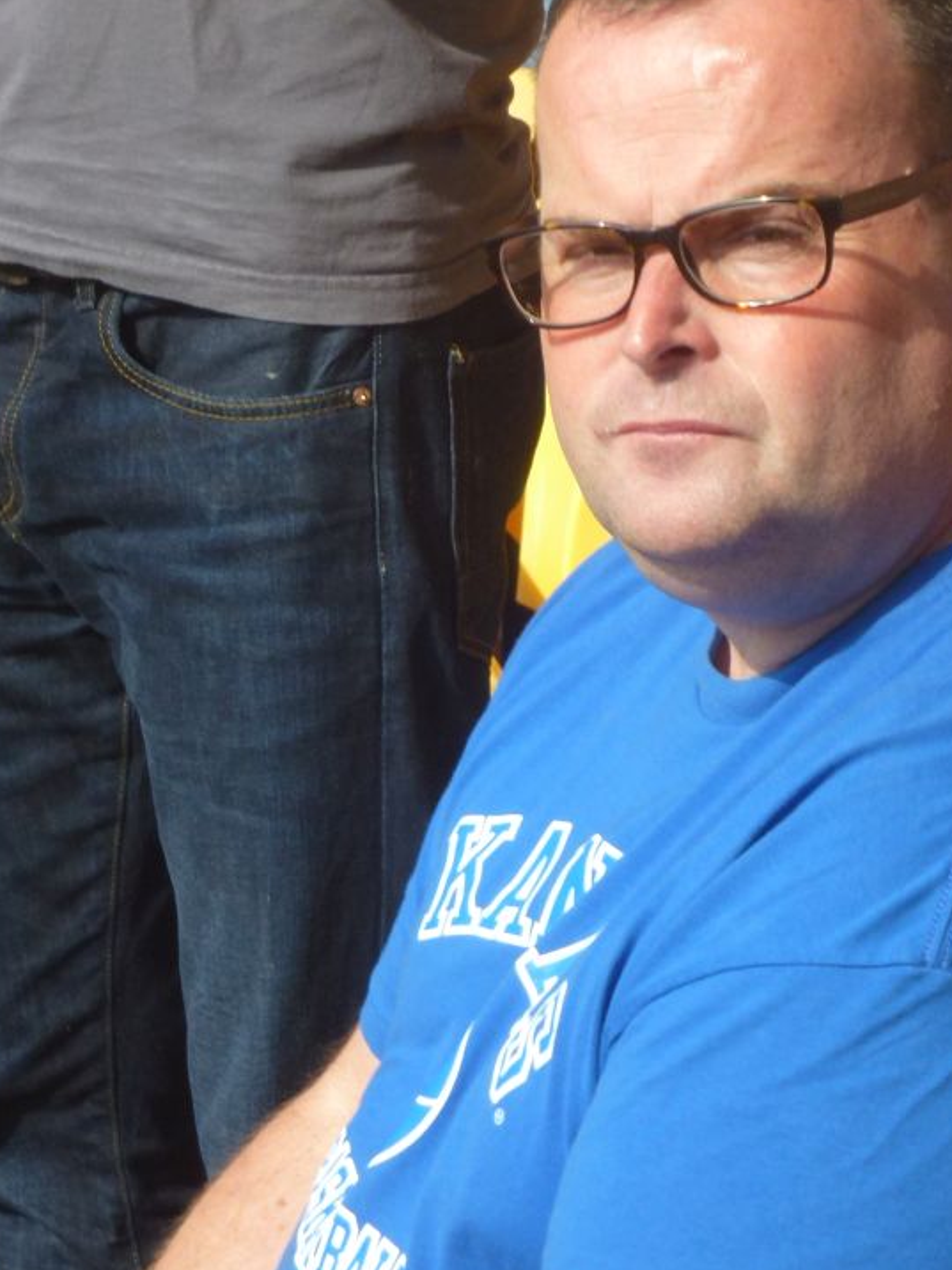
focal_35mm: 161
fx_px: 5904
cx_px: 753
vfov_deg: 12.3
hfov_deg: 9.2
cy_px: 819
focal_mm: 17.3
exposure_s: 1/250
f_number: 5
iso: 100
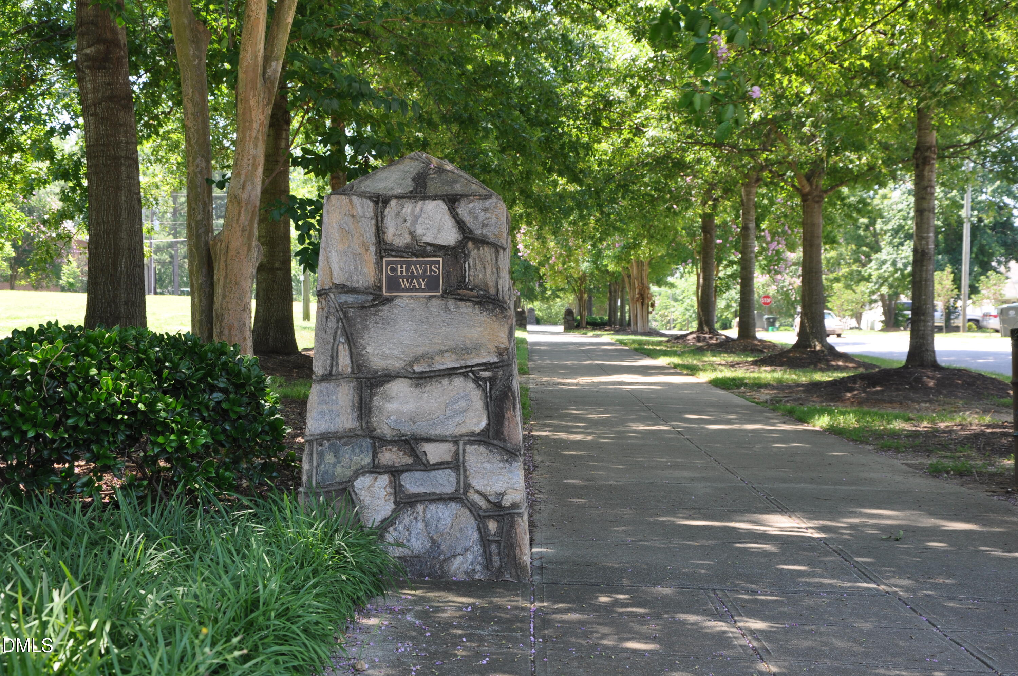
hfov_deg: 33.4
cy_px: 338
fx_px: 1694
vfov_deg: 22.6
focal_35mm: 60
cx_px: 509
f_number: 8
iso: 200
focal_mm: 40
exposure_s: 1/60
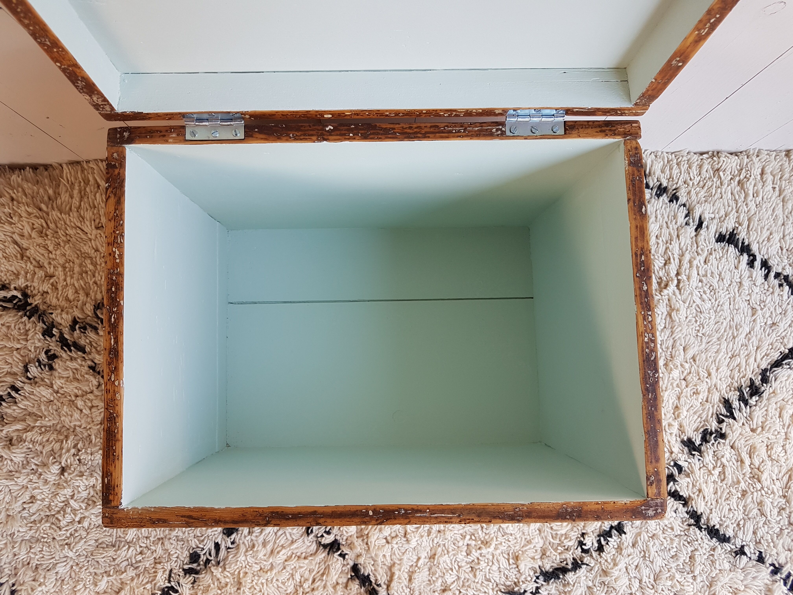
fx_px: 596
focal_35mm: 26
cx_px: 396
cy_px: 298
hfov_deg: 67.3
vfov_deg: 53.1
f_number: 1.7
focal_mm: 4.2
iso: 40
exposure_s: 1/50
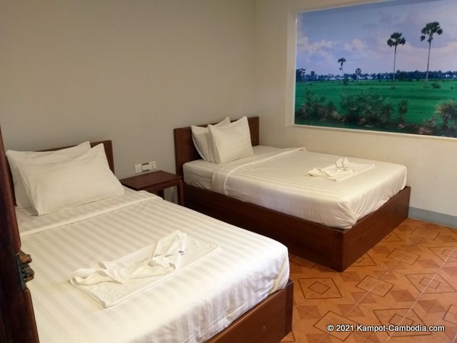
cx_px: 228
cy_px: 172
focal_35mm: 26
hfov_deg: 67.3
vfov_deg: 53.1
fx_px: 343
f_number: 1.7
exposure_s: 1/25
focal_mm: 3.93
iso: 200
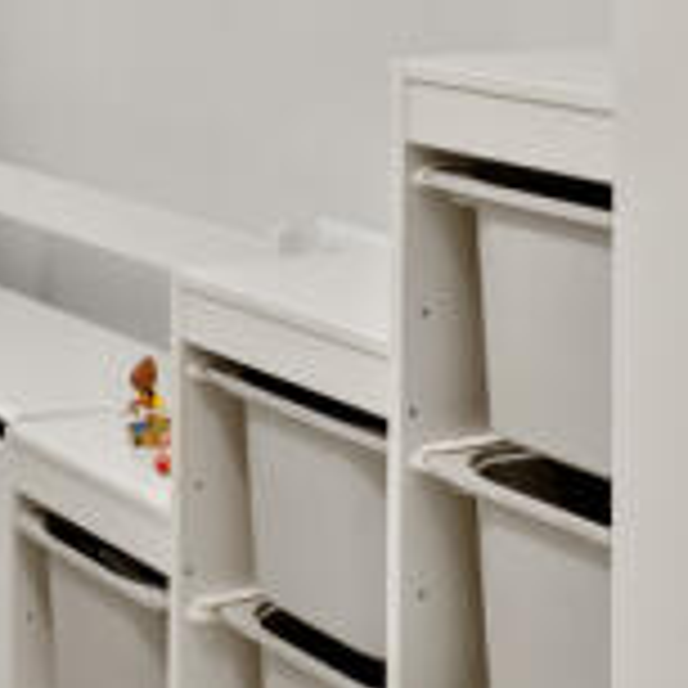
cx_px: -369
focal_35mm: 91
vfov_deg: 18.0
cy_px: -160
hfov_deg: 17.1
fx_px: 2046
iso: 320
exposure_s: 1/1.67
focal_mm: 16
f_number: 8
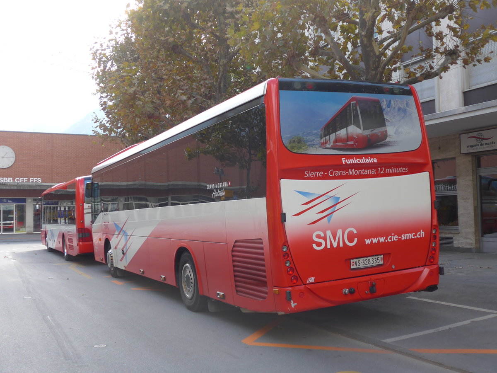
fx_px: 560
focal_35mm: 39
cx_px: 248
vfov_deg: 36.8
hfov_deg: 47.9
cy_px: 186
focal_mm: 8
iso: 80
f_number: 2.8
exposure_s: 1/320
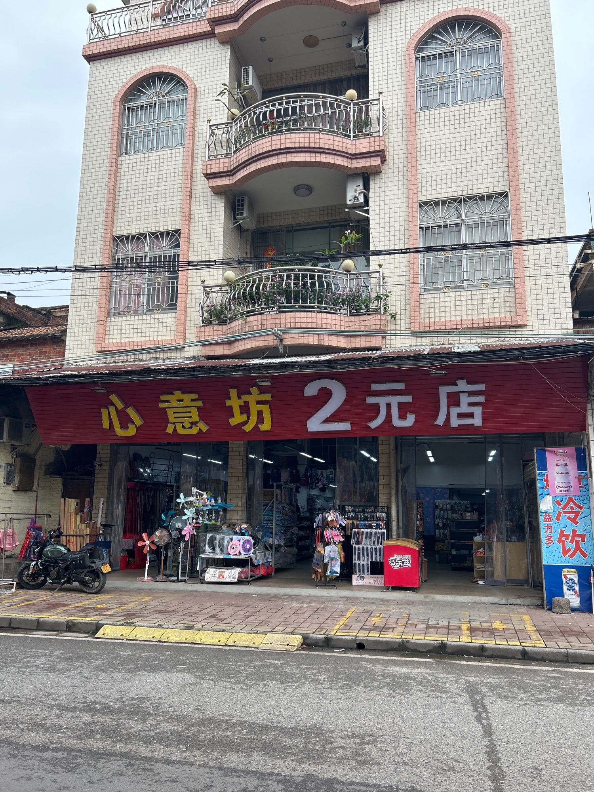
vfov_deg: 67.3
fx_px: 595
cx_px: 297
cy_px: 396
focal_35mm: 26
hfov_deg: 53.1
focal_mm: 5.7
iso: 50
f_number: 1.5
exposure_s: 1/468
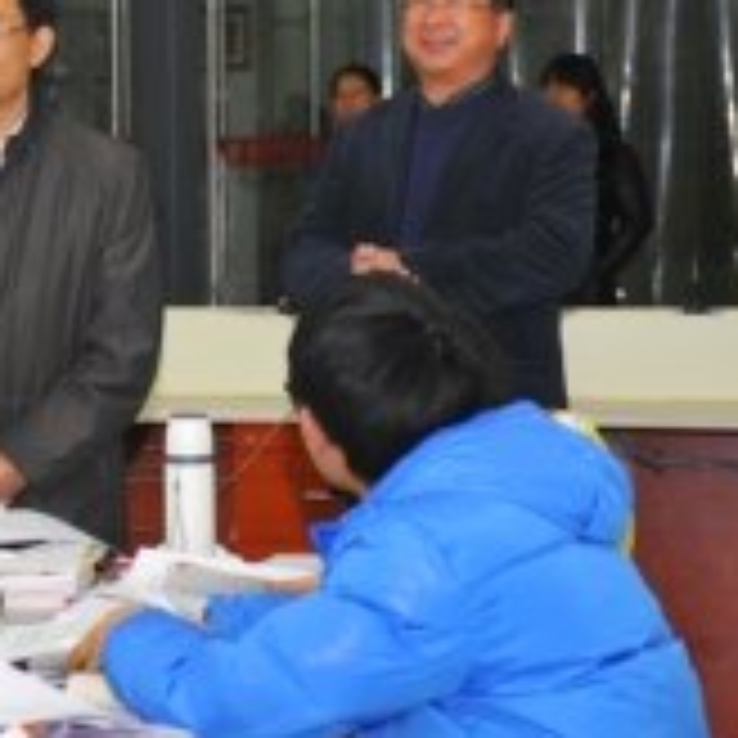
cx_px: -27
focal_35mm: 162
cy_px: 286
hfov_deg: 10.7
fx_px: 3908
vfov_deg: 10.8
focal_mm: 52
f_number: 3.2
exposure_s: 1/60
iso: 200
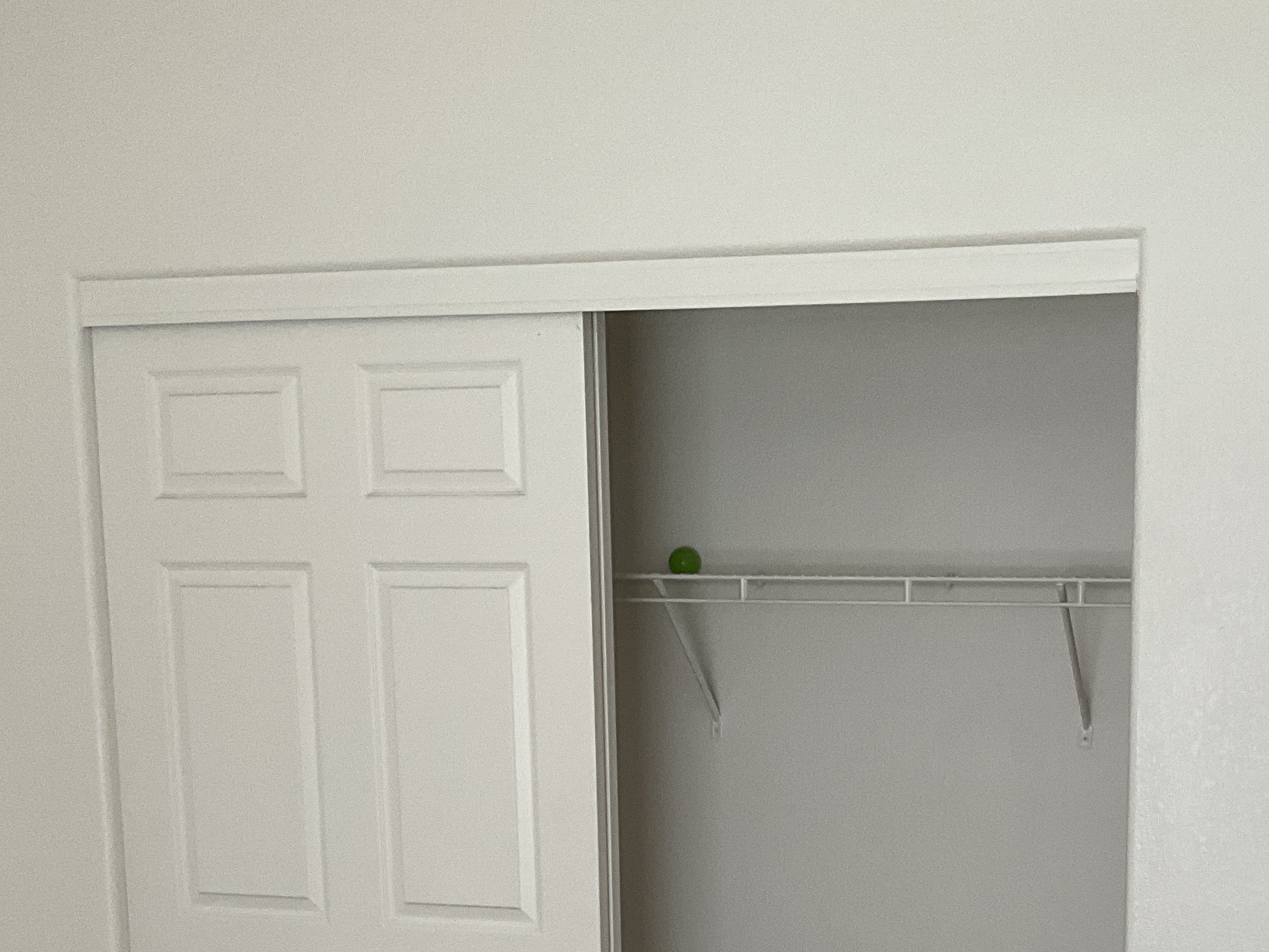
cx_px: 940
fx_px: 2090
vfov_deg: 24.6
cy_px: 931
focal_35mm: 57
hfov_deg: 33.2
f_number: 1.8
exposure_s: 1/60
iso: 80
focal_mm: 3
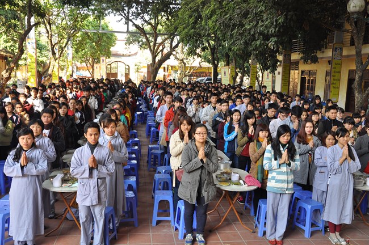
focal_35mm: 38
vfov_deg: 35.4
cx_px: 184
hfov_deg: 51.3
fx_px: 384
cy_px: 122
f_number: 4
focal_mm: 25
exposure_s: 1/125
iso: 320
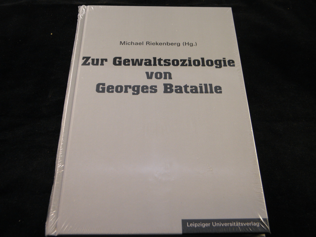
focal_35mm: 38
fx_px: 347
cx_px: 158
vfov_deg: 37.7
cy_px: 118
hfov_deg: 49.0
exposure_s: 1/40
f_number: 3.7
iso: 100
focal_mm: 6.8
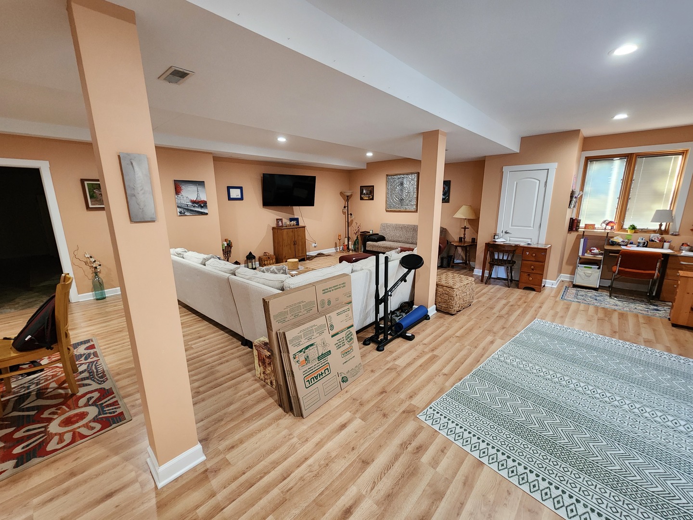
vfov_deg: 89.9
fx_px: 260
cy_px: 260
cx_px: 346
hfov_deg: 106.2
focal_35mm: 13
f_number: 2.2
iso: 400
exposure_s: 1/30
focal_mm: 2.2
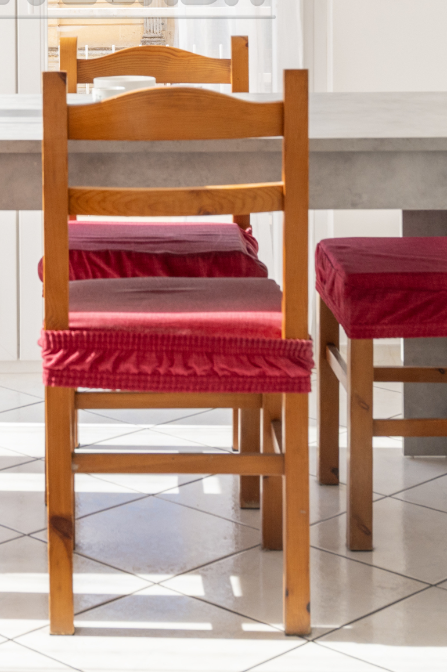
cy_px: -24
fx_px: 1567
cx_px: 57
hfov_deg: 16.1
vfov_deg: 23.1
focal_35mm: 84
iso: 800
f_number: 7.1
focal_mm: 38
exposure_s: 1/500
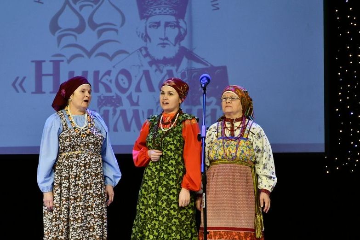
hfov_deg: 13.7
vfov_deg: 9.1
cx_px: 180
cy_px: 120
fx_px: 1499
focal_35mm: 150
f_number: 5.6
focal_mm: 100
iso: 1400
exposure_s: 1/125
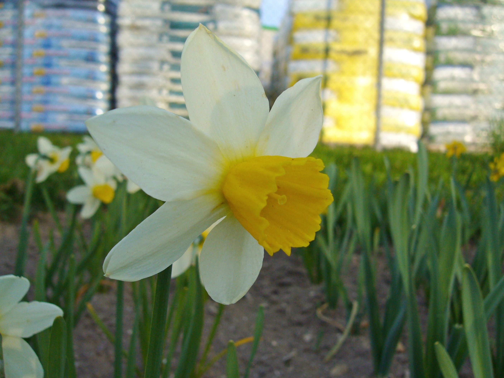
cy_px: 189
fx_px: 524
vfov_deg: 39.7
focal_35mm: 36
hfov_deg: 51.4
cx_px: 252
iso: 80
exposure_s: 1/160
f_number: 5.7
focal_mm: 6
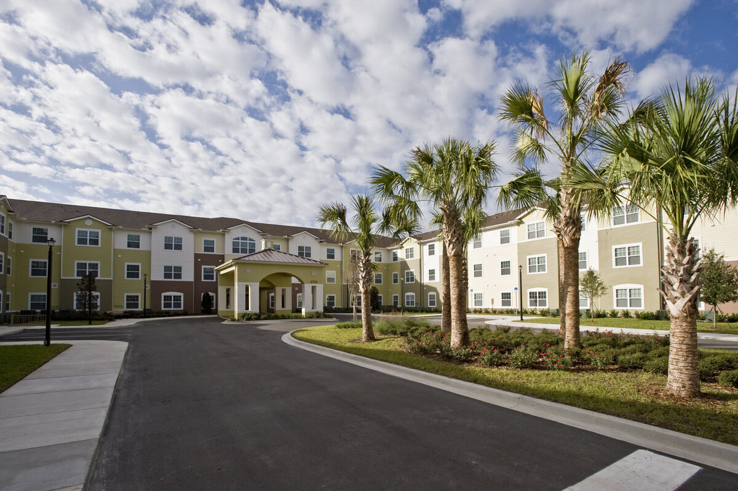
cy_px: 246
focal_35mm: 17
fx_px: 348
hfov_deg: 93.3
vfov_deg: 70.3
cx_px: 369
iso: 200
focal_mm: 17
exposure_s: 1/1000
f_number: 11
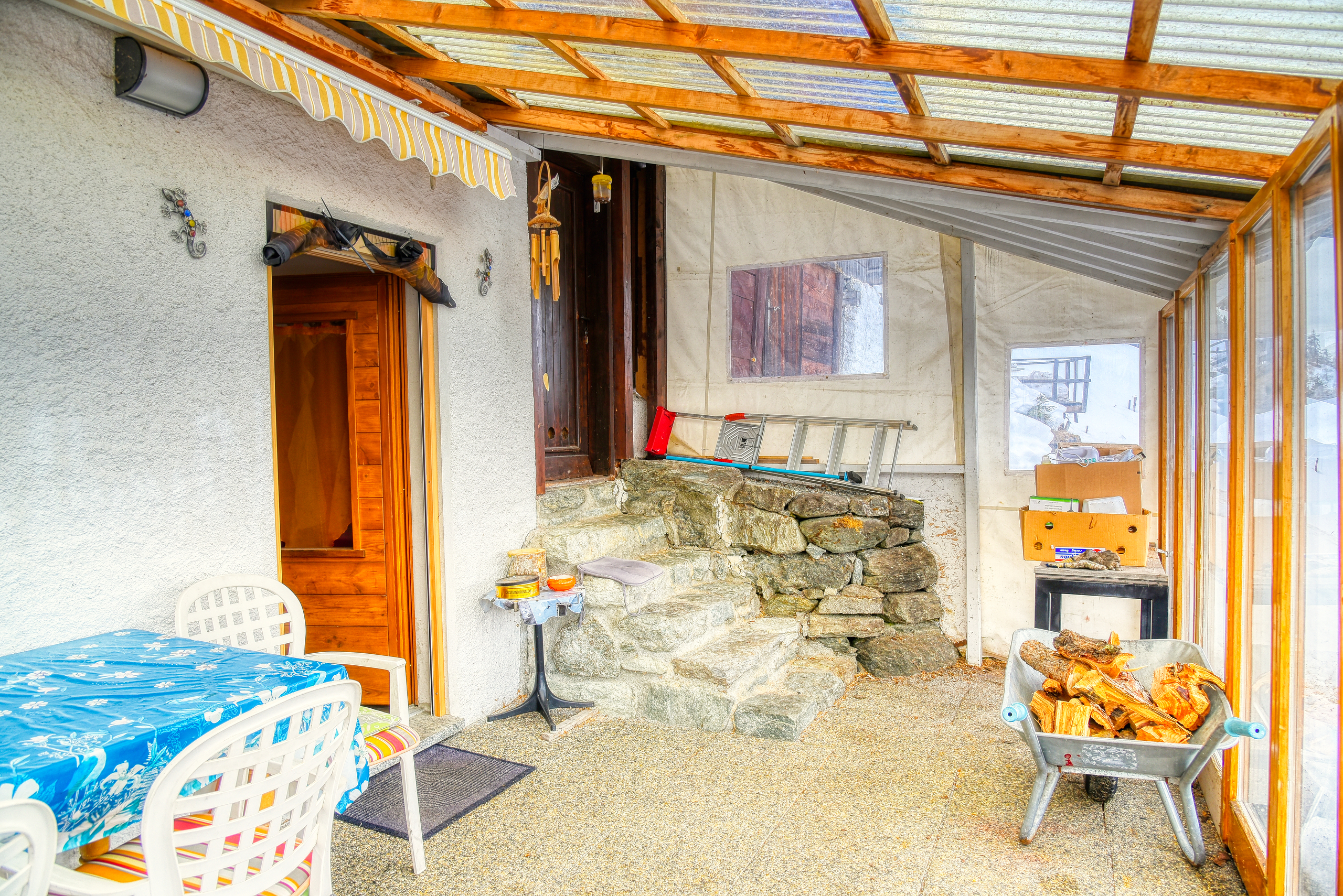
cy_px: 448
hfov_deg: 73.7
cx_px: 672
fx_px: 896
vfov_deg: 53.2
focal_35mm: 24
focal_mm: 24
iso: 250
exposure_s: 1/500
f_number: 11
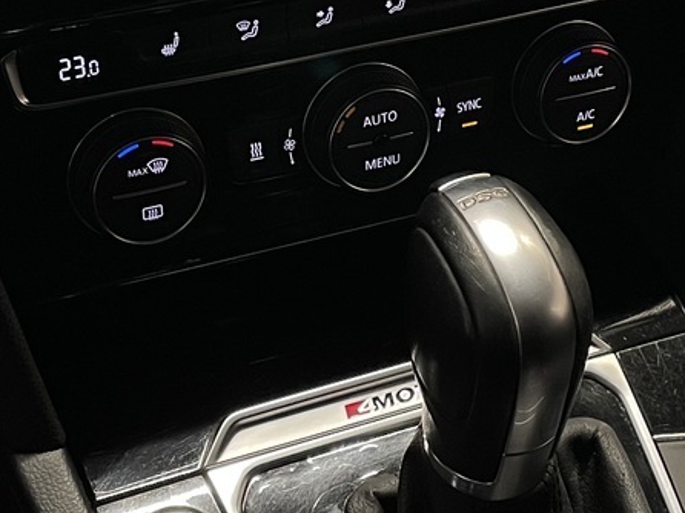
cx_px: 424
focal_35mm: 84
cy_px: 146
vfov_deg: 17.5
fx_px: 1661
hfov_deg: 23.2
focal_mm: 4.2
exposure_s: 1/56
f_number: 1.6
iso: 250
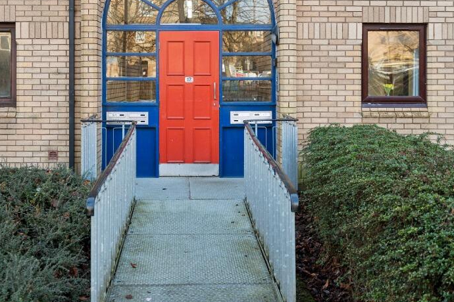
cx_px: 185
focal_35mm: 49
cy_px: 94
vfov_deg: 27.3
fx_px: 618
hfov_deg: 40.2
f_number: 4
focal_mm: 33
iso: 800
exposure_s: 1/640
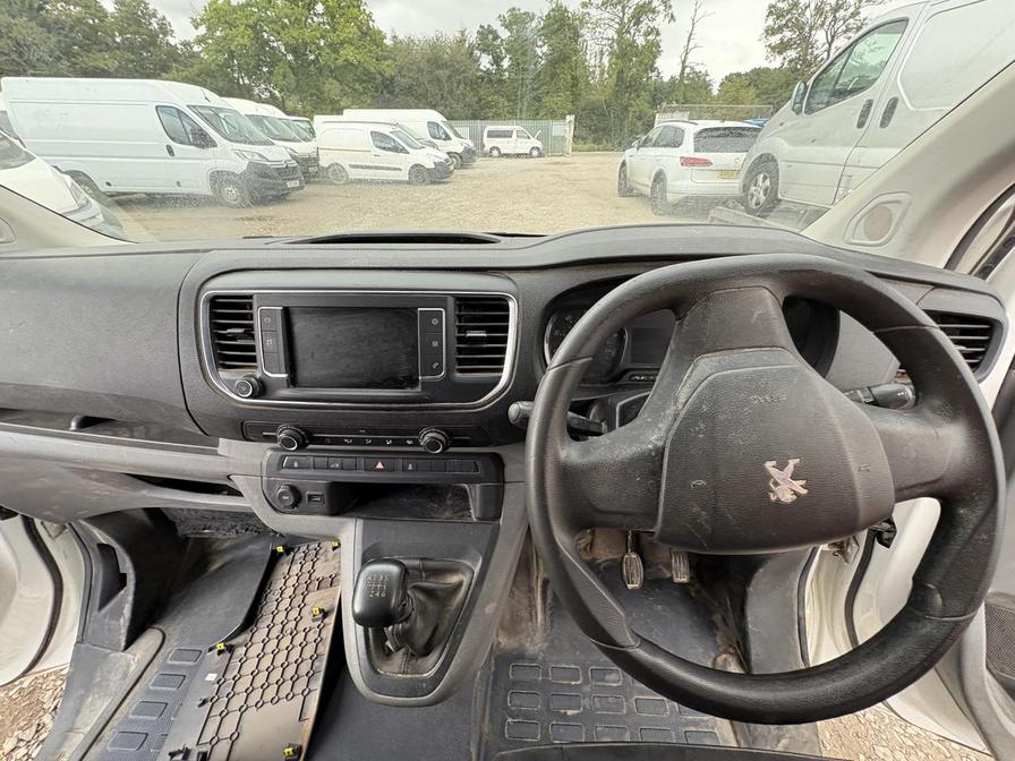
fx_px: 411
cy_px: 380
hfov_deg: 102.1
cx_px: 508
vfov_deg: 85.7
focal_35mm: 14
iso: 250
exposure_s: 1/99
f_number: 2.2
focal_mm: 2.22
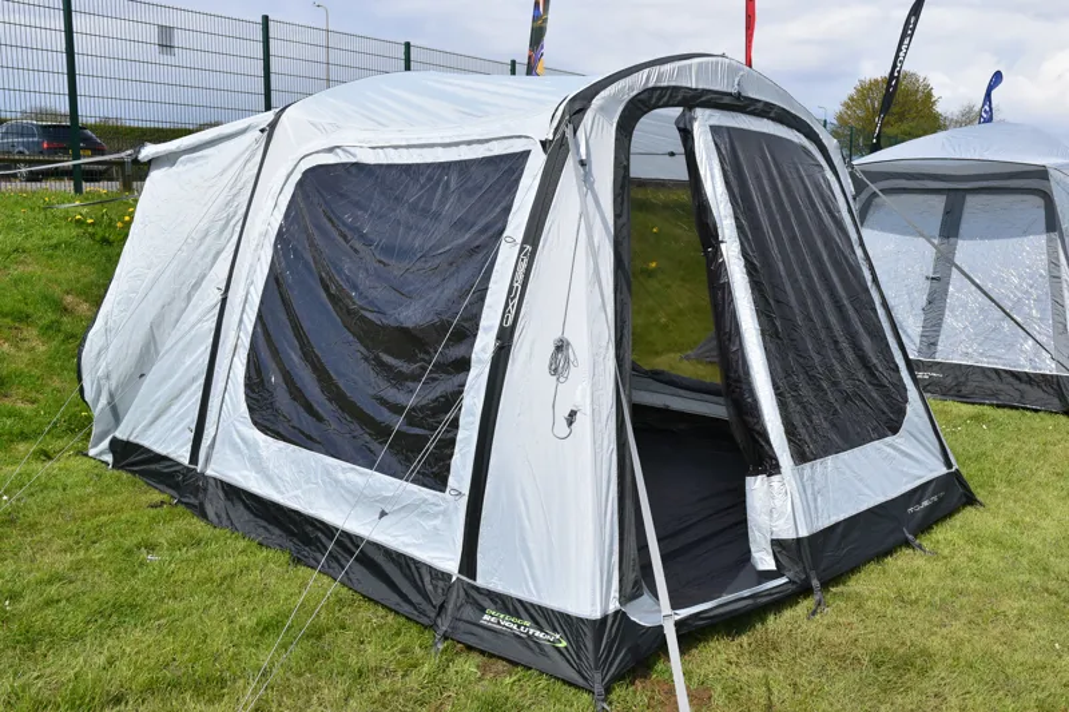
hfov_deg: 53.1
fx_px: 1069
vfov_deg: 36.9
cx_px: 534
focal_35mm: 36
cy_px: 356
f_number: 10
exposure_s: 1/400
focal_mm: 24
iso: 200
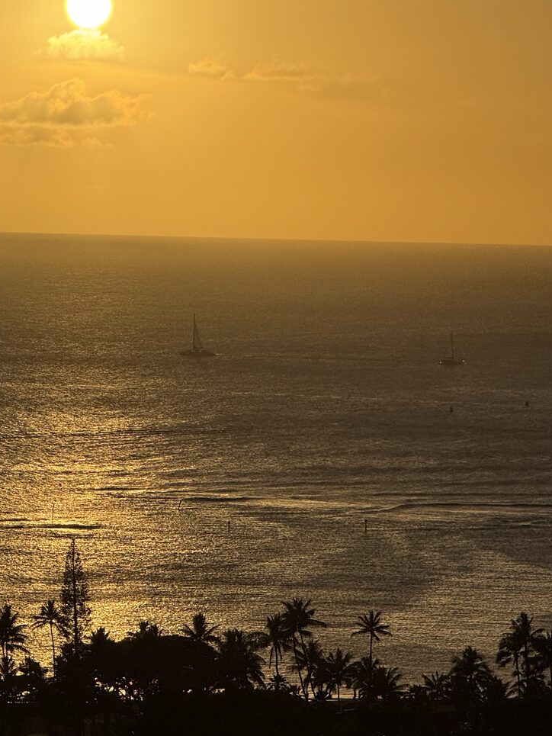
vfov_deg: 9.9
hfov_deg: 7.5
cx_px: 91
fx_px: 4230
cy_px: 371
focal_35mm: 199
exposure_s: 1/20833
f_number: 2.8
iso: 40
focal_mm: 15.66
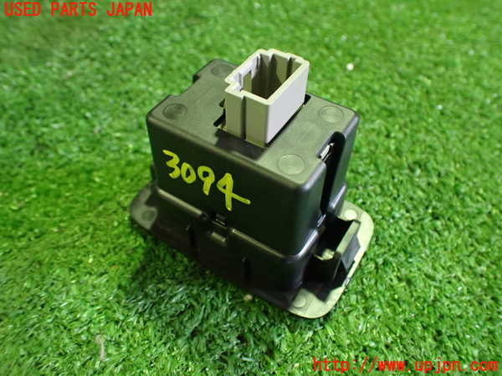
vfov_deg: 46.8
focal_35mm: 30
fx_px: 435
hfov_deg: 60.0
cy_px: 188
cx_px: 251
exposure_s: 1/40
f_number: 2.3
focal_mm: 5.4
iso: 800
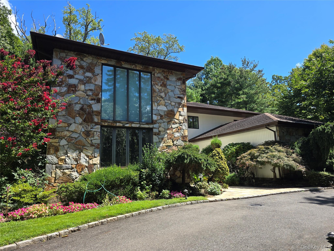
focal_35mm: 23
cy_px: 126
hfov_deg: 73.9
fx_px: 222
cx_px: 167
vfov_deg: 58.9
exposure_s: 1/359
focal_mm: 6.3
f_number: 1.7
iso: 12
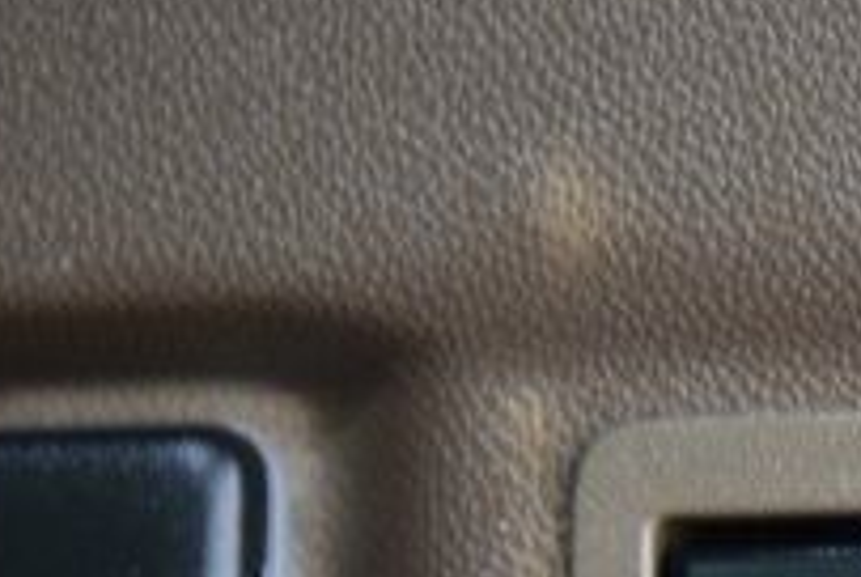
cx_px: 886
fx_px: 6563
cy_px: 876
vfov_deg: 5.0
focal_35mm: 274
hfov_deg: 7.5
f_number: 2.8
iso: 1600
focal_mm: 58
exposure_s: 1/10
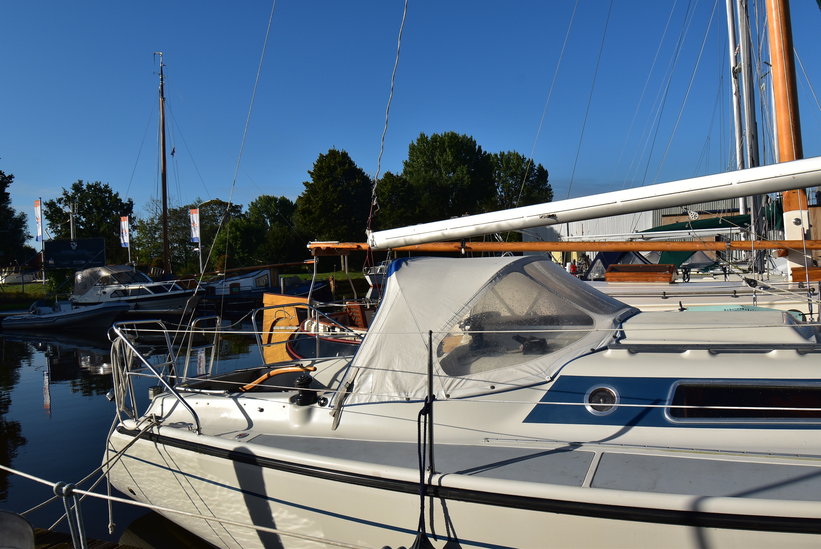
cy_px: 274
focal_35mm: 30
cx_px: 410
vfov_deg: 43.7
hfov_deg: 61.9
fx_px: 685
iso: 250
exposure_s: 1/500
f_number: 11
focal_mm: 20
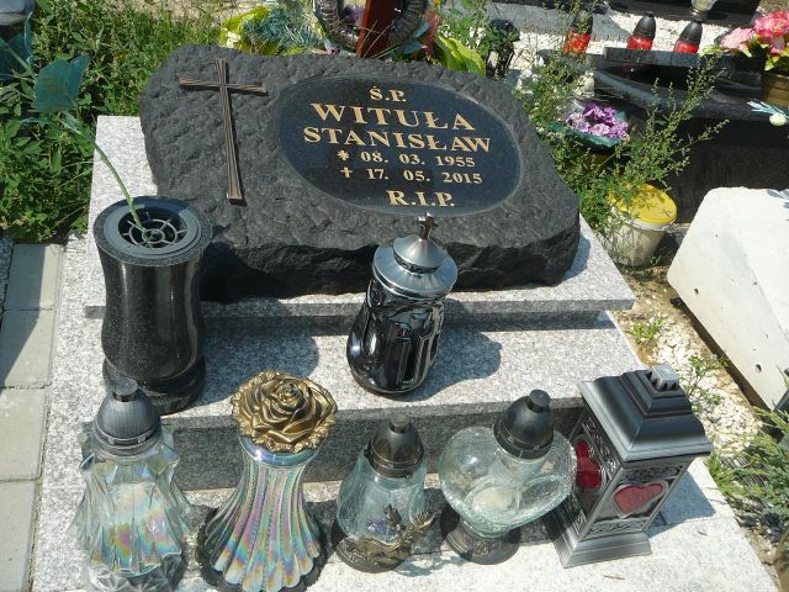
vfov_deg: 40.7
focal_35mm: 35
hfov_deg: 52.6
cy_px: 296
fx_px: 798
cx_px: 394
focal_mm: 5.2
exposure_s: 1/500
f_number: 5
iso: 80
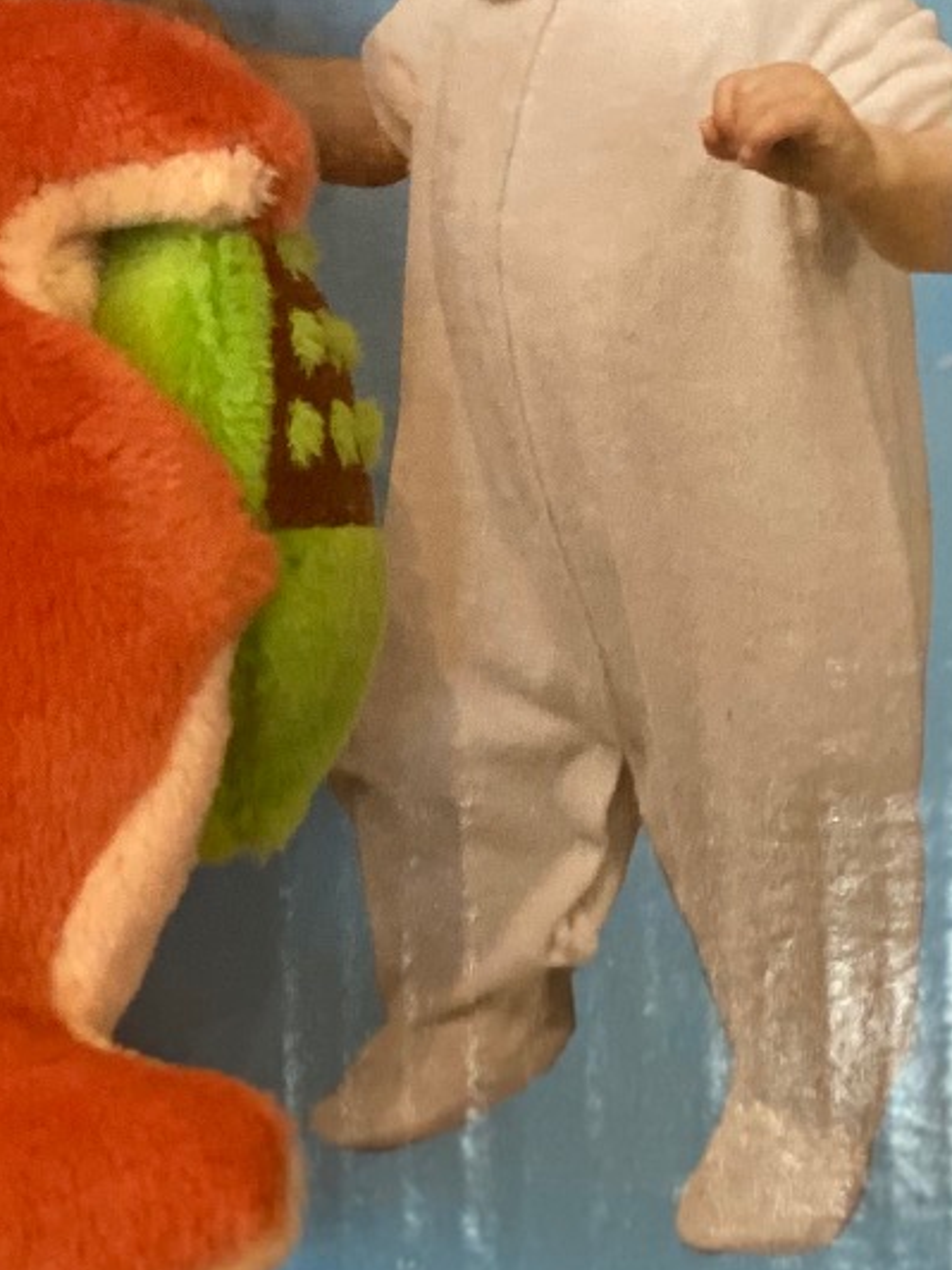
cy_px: -349
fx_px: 7224
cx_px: -150
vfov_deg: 9.9
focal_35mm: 197
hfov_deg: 7.5
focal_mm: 6
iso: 125
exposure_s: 1/120
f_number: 2
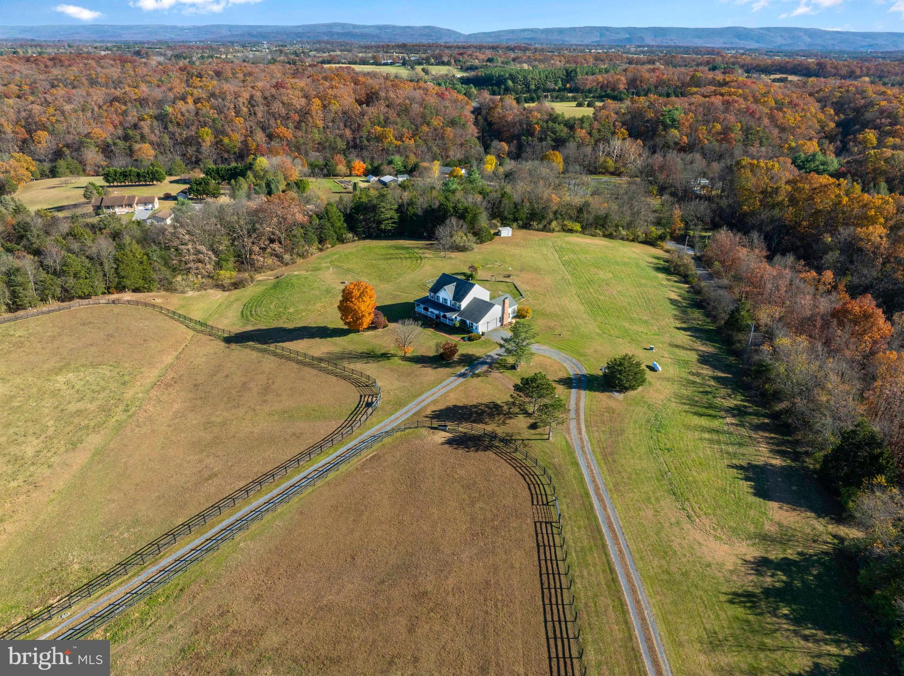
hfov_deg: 71.6
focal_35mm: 24
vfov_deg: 56.8
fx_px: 626
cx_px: 452
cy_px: 338
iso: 100
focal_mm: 12.29
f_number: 7.1
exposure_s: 1/320
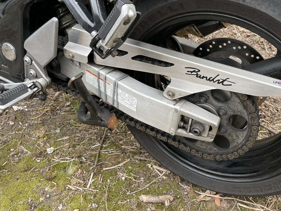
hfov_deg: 52.2
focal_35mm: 35
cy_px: 79
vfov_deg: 40.4
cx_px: 173
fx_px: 284
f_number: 1.6
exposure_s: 1/121
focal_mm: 4.2
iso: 50
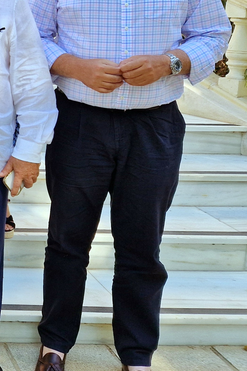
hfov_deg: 18.0
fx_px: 617
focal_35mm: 60
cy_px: 80
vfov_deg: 32.6
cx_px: -199
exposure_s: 1/435
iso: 50
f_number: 1.8
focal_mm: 5.4
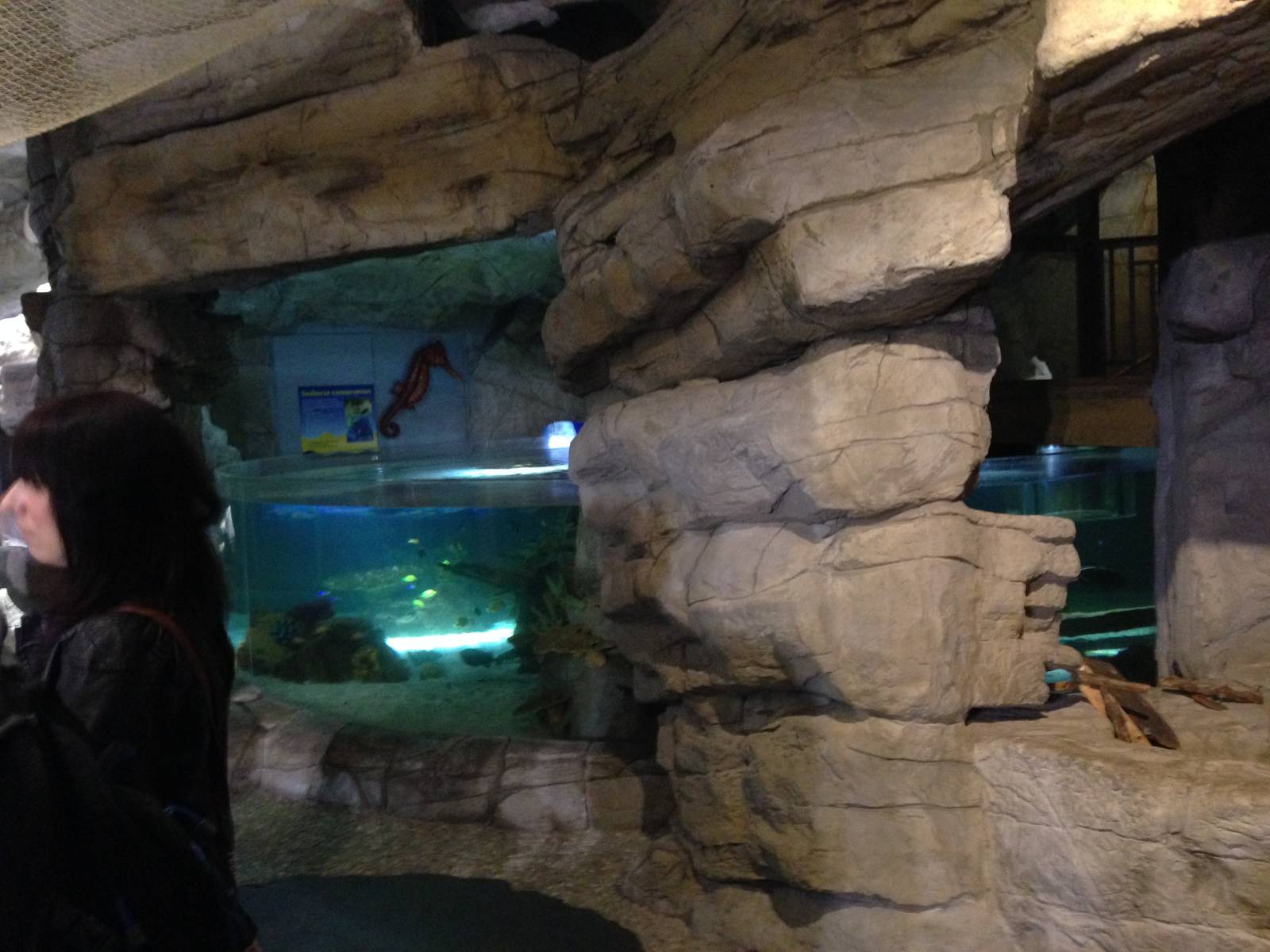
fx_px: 1211
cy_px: 476
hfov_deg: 55.4
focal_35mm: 33
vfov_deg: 42.9
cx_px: 635
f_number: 2.4
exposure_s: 1/15
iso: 400
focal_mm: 4.12
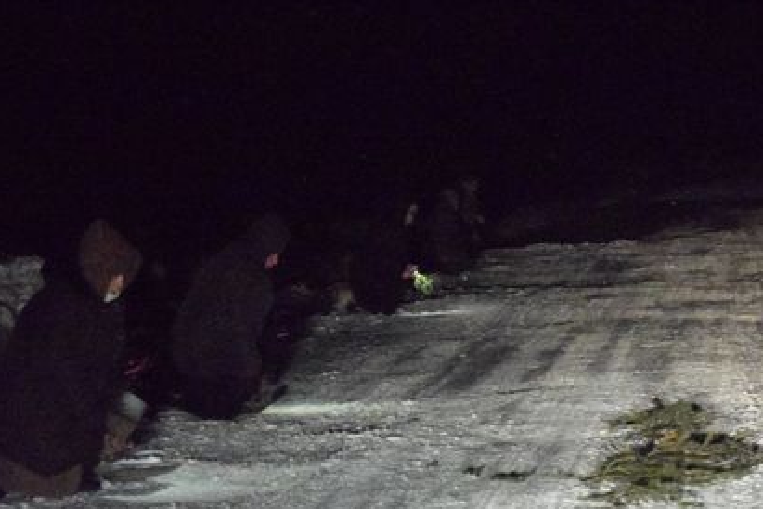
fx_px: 2670
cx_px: 691
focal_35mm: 126
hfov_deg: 16.1
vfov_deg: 10.9
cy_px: 302
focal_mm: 46
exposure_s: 1/200
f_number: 5.3
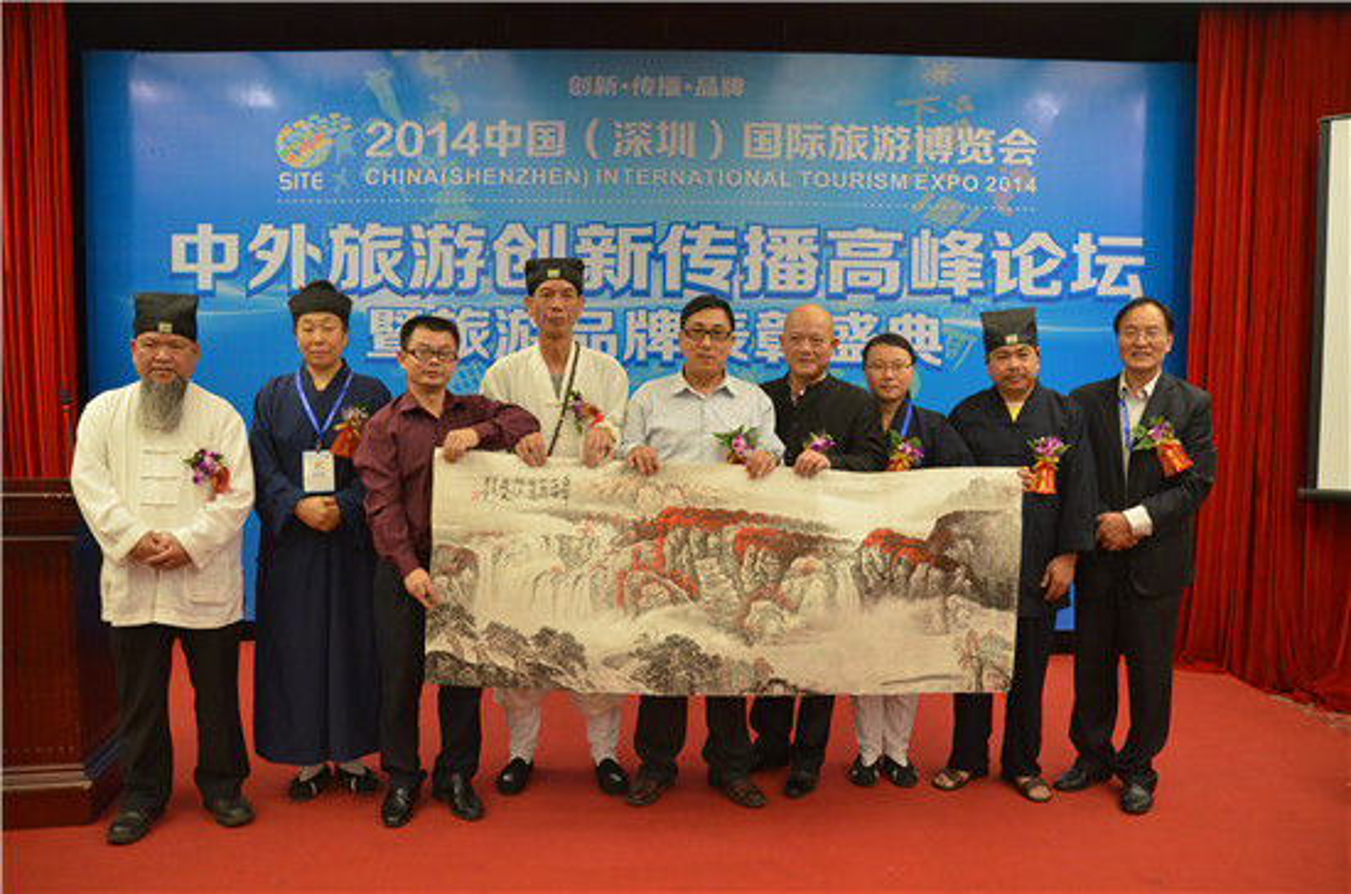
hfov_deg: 70.6
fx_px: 955
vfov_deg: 50.2
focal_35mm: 26
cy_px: 447
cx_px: 676
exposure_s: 1/200
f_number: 2.8
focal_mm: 17
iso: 2000
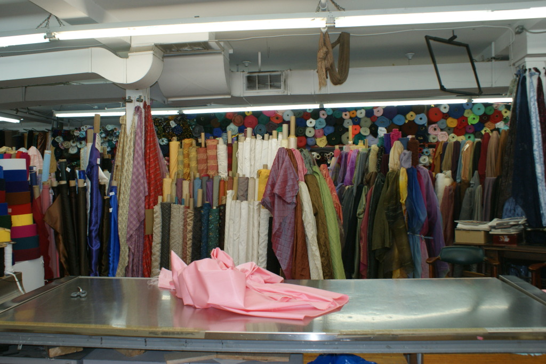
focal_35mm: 30
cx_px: 273
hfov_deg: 61.9
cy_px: 182
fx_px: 455
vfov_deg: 43.6
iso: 400
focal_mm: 20
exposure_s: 1/60
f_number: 5.6
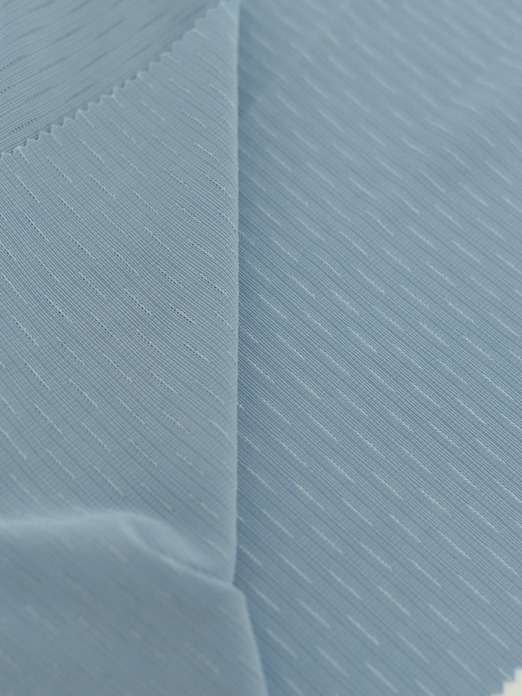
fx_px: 1468
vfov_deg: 26.7
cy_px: 349
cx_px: 231
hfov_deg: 20.2
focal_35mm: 73
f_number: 3.5
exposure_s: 1/160
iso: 100
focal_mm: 50
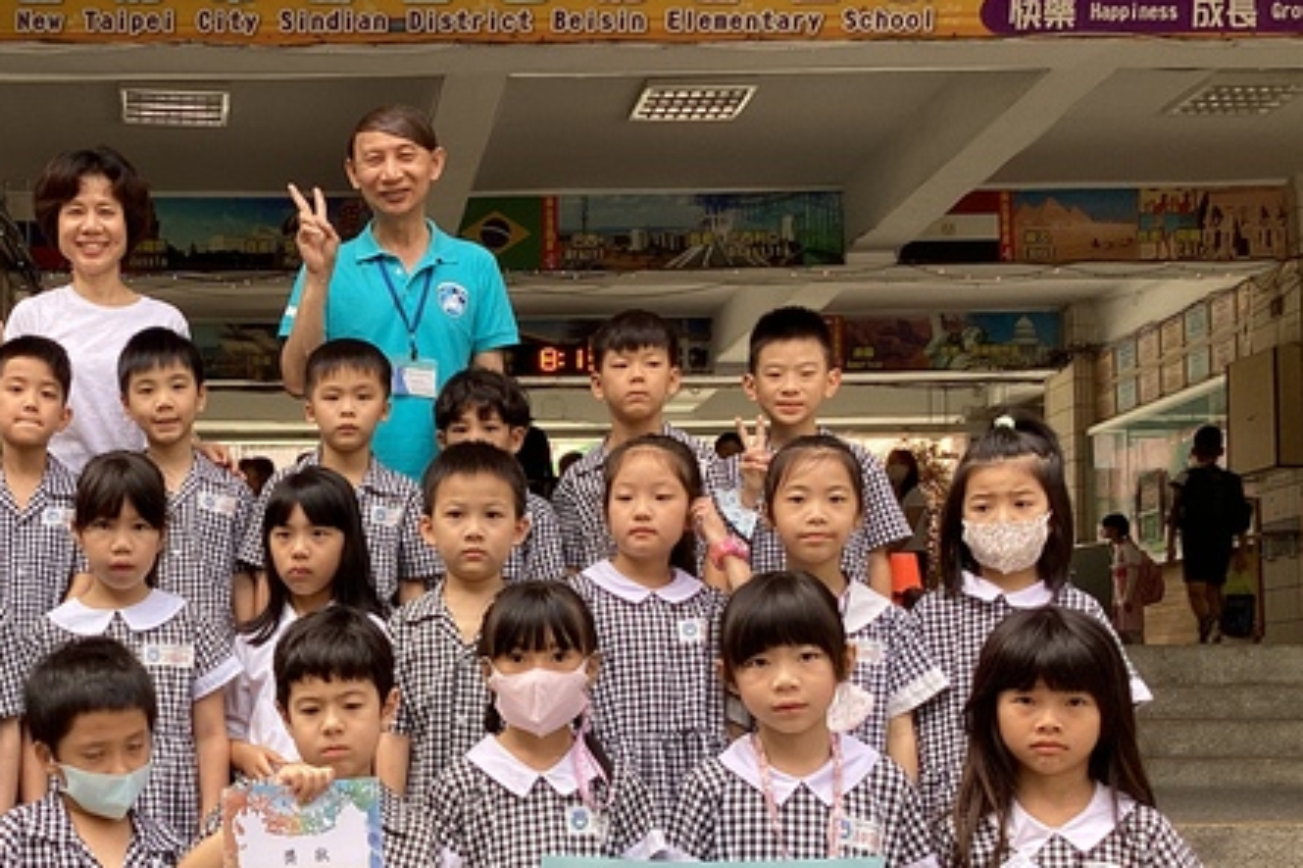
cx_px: 288
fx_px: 1845
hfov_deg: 37.7
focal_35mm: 51
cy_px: 687
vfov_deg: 26.0
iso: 32
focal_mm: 3.3
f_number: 2.4
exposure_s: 1/120
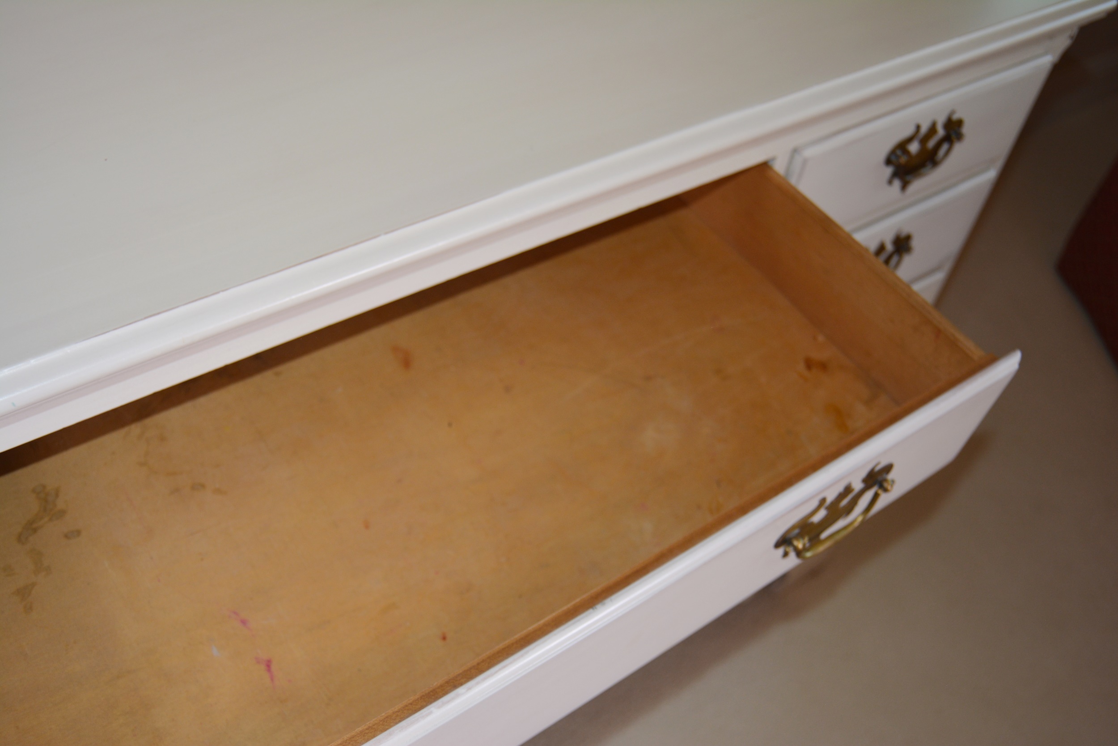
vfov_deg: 38.4
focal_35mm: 34
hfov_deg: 55.1
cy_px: 373
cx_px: 559
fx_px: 1071
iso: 250
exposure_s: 1/80
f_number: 3.8
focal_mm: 23
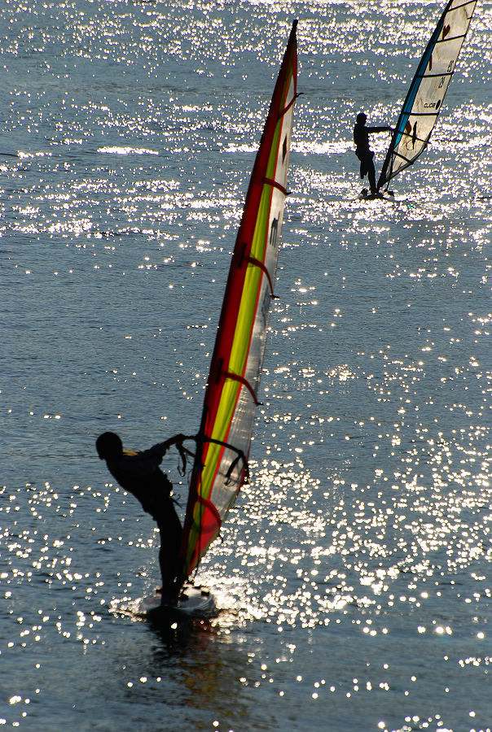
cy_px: 366
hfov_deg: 3.1
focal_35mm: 450
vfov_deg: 4.6
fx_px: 9182
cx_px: 246
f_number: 9
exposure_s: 1/2000
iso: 100
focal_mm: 300
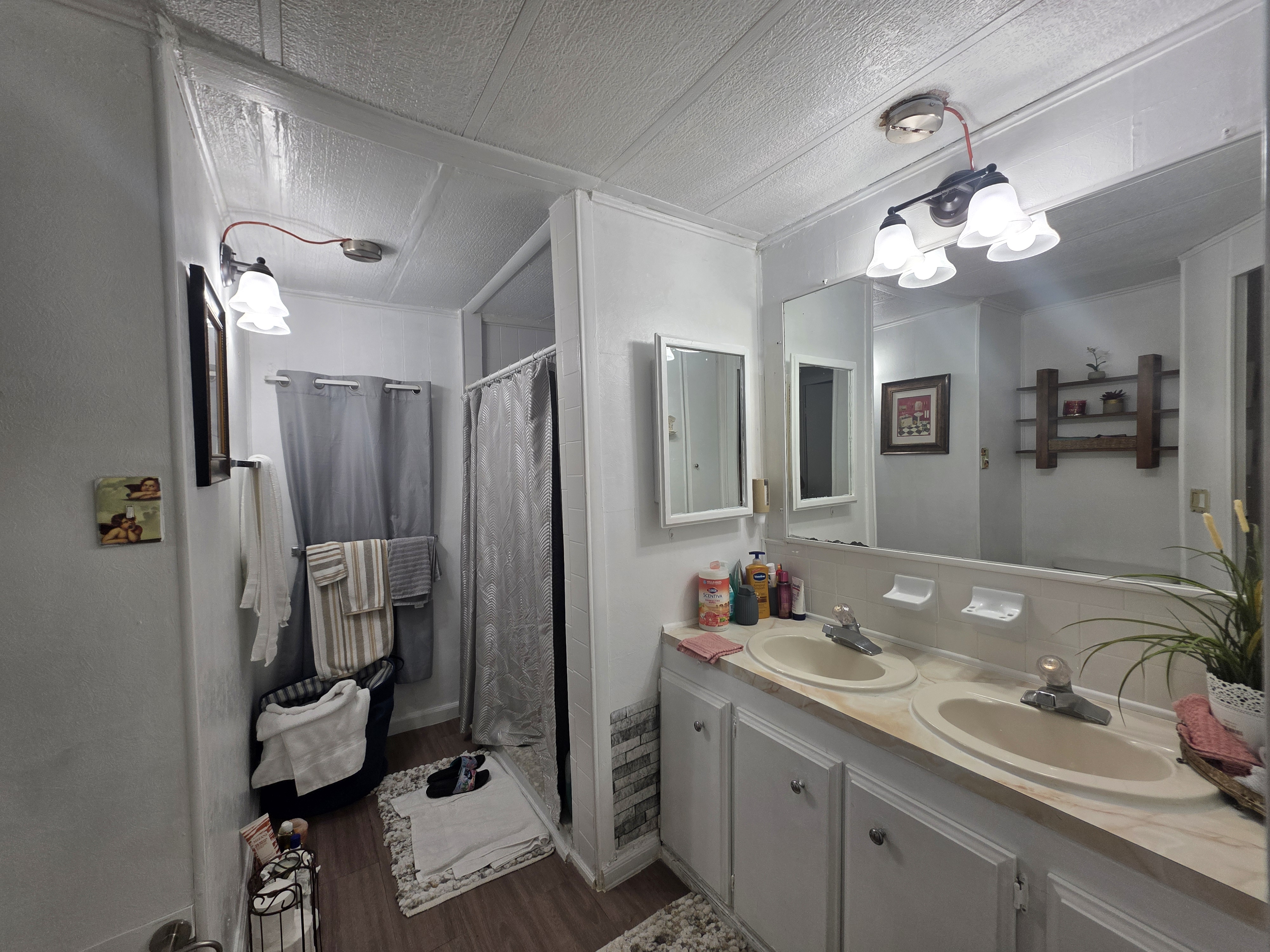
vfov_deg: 89.9
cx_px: 635
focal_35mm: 13
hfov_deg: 106.2
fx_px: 477
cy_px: 476
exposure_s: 1/120
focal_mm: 2.2
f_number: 1.9
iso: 64
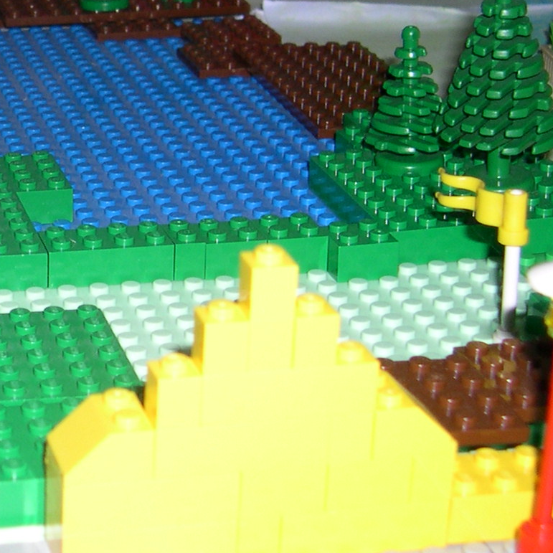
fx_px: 1789
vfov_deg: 17.4
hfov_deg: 16.5
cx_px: -183
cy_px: 126
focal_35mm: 99
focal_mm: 8
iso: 100
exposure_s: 1/60
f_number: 2.8
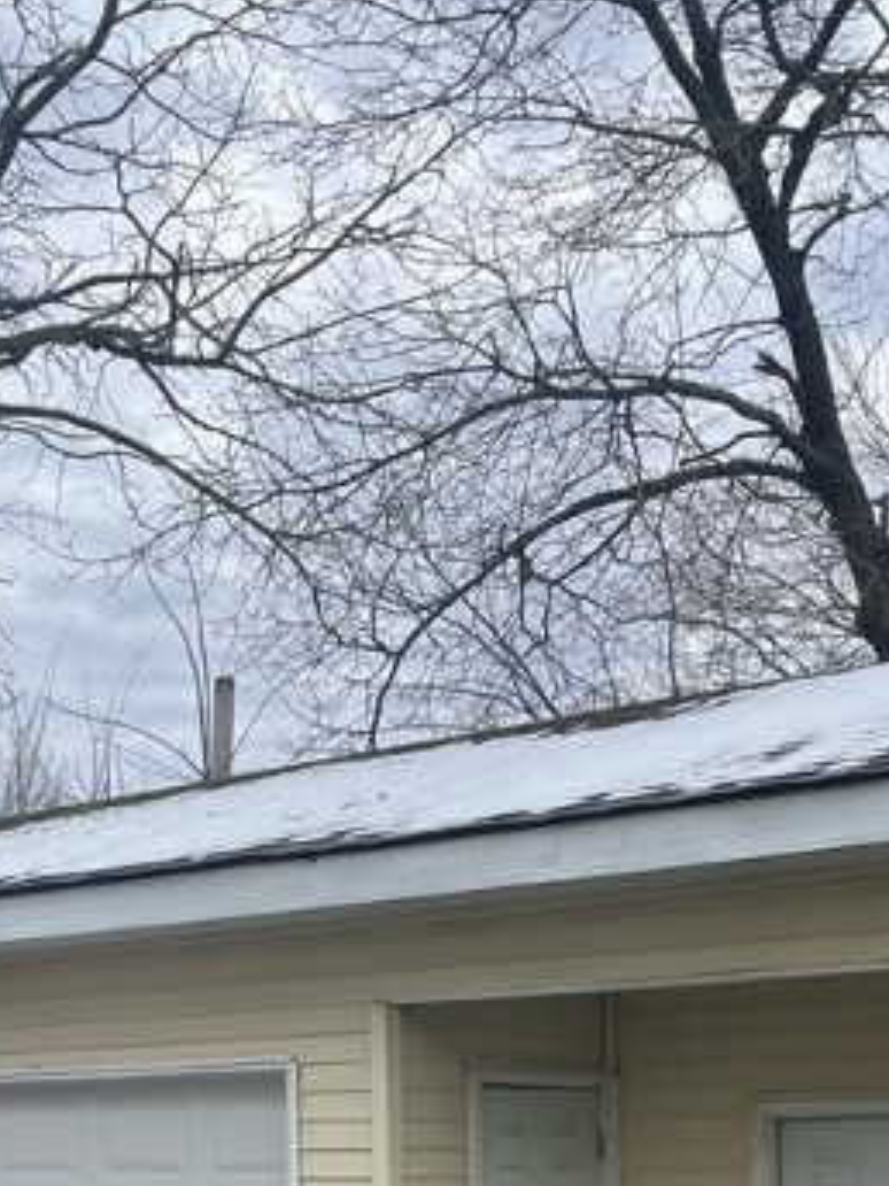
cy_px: 1138
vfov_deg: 31.2
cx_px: 400
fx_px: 1986
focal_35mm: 58
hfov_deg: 25.2
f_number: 1.6
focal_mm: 5.1
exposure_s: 1/2062
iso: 50
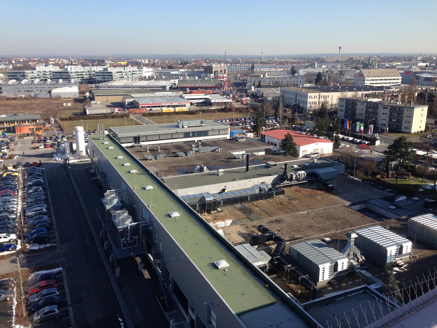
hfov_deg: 55.4
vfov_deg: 42.9
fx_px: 417
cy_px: 164
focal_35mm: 33
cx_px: 218
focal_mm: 4.13
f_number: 2.4
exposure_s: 1/985
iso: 50
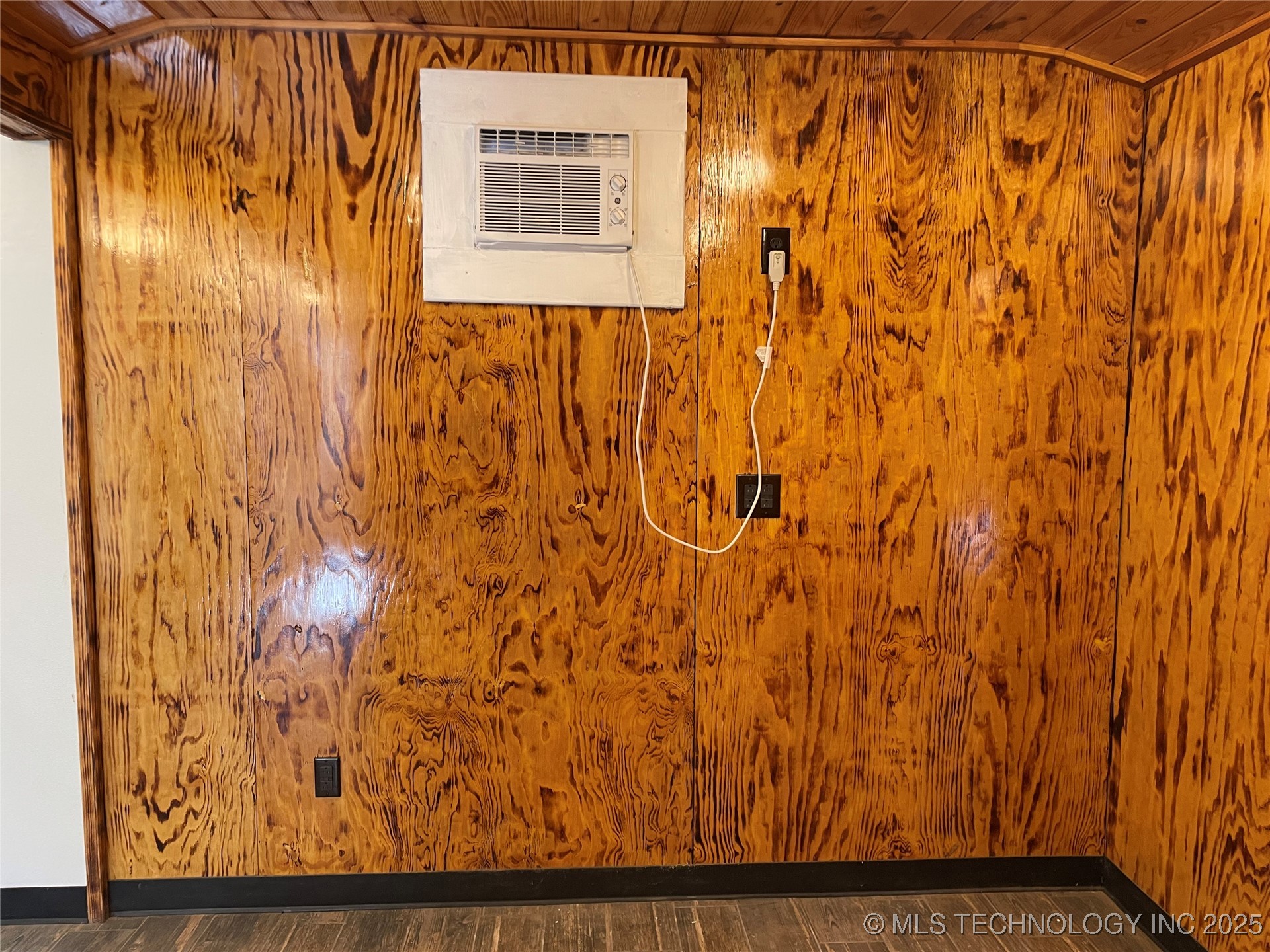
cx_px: 635
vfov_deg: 53.1
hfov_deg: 67.3
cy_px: 476
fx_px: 954
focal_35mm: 26
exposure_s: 1/60
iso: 160
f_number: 1.6
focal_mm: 4.2
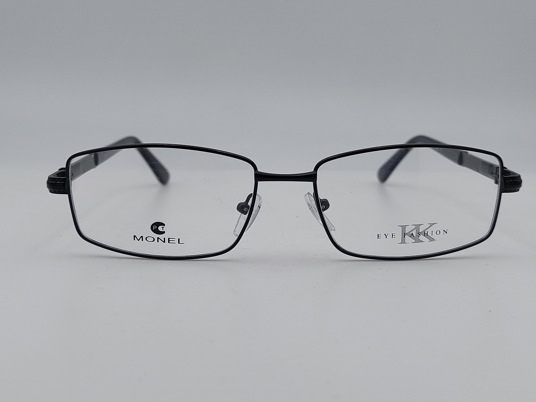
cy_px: 201
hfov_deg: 71.6
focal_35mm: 24
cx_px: 268
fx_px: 372
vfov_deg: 56.8
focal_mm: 5.23
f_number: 1.8
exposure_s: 1/1808
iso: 40
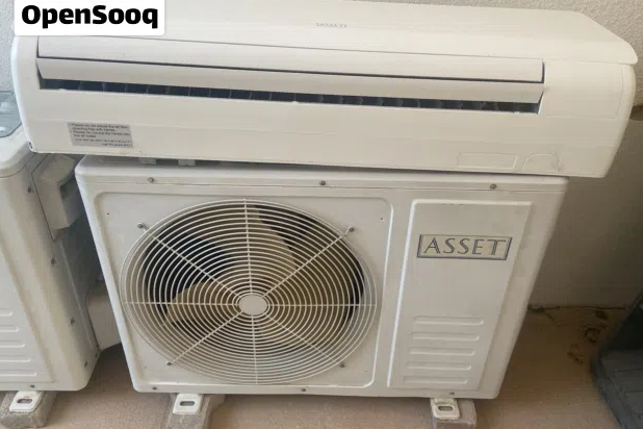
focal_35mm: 28
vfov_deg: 46.3
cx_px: 322
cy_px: 185
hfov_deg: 65.5
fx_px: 500
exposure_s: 1/121
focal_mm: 4.25
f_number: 1.8
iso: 125
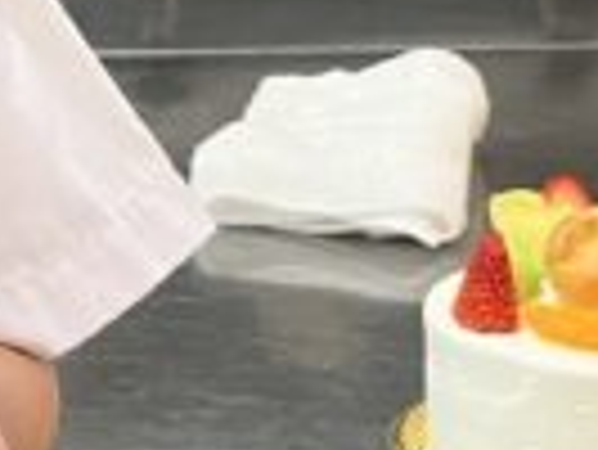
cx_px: -324
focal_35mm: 150
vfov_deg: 9.7
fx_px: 2594
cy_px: -140
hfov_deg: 12.4
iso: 100
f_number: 1.6
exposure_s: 1/60
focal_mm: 5.1
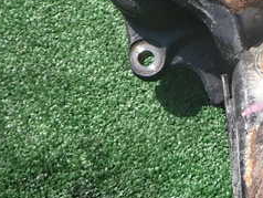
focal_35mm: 63
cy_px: 82
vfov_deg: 23.3
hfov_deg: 28.6
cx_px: 269
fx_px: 479
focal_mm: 4.5
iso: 100
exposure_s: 1/800
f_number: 2.8
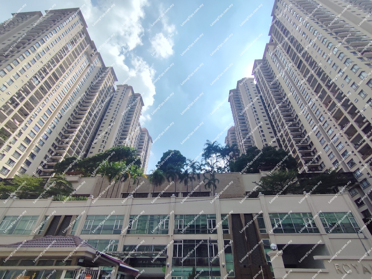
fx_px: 172
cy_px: 140
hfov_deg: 94.5
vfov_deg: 78.1
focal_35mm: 16
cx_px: 186
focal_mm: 1.65
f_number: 2.2
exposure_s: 1/3660
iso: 50
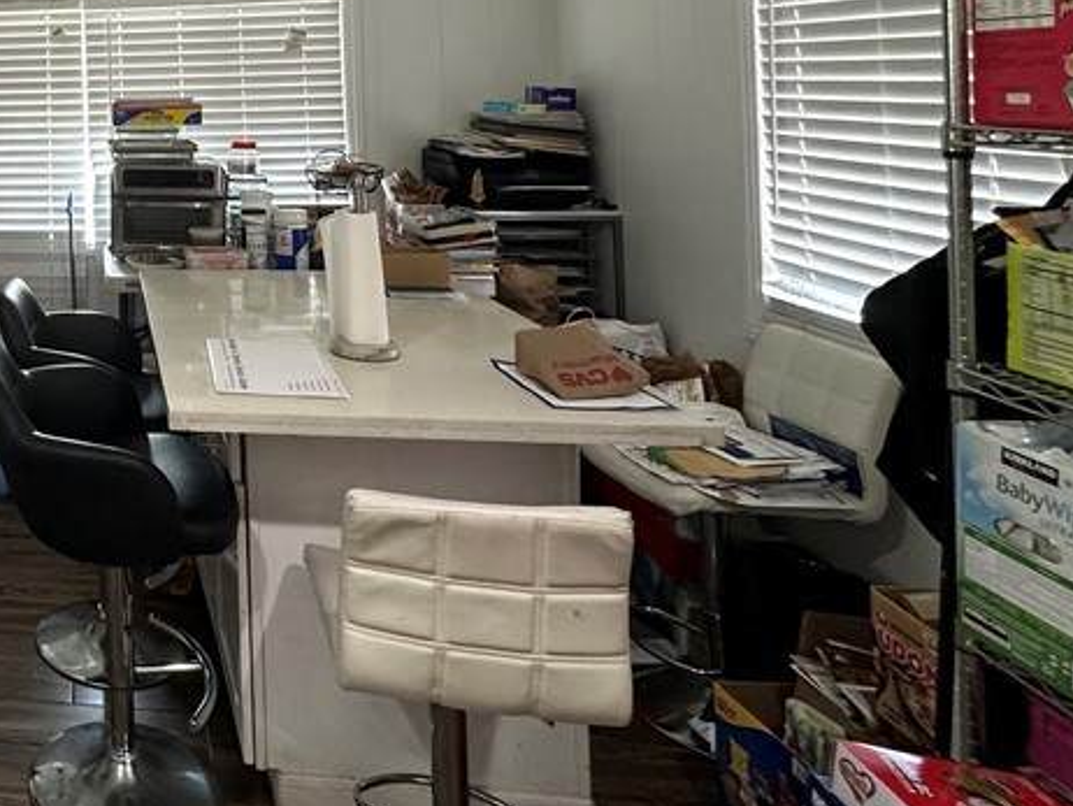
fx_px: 961
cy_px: 74
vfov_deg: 41.7
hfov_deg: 46.3
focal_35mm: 31
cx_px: -56
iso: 250
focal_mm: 2.22
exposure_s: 1/60
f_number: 2.2
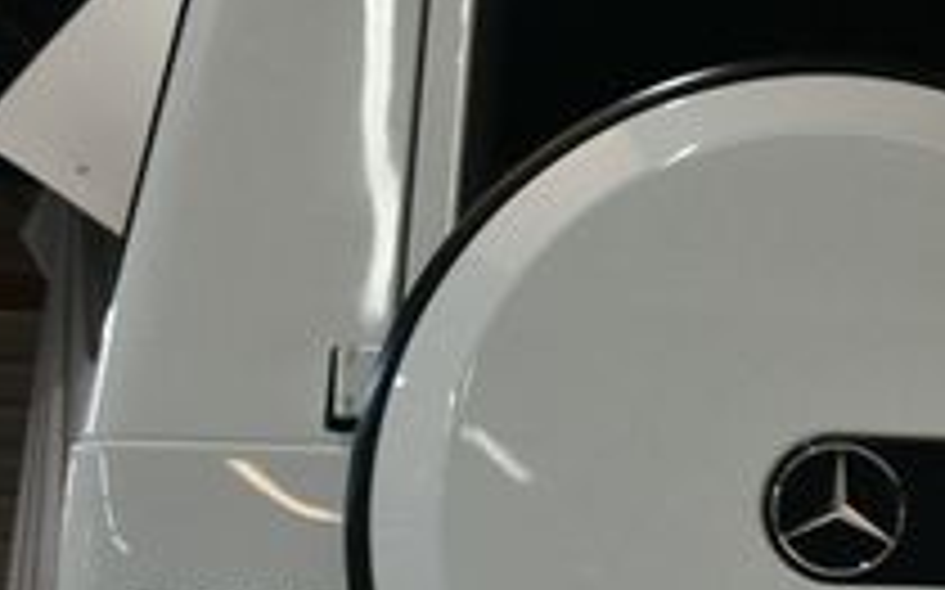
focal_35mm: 84
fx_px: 2162
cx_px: 918
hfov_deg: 23.7
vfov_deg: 15.3
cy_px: 590
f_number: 3.5
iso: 800
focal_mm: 18
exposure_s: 1/200
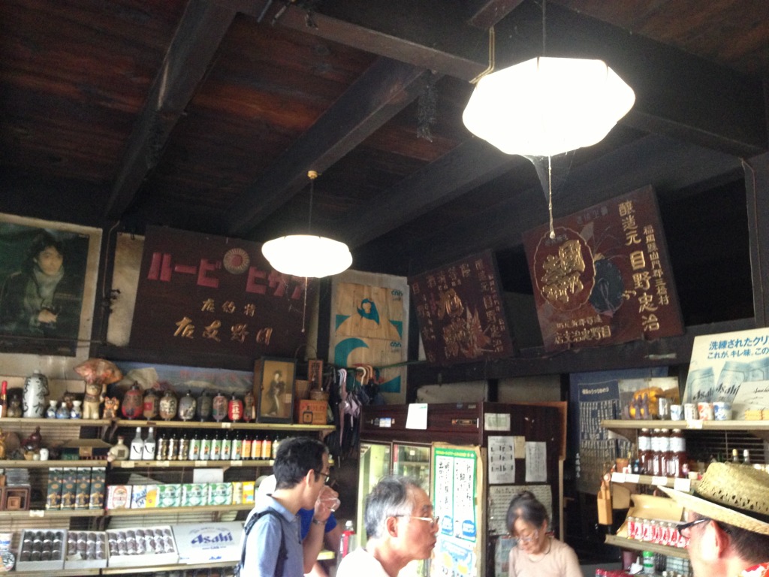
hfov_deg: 55.4
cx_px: 384
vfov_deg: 42.9
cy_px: 288
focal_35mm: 33
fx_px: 733
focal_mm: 4.13
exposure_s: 1/20
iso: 320
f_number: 2.4
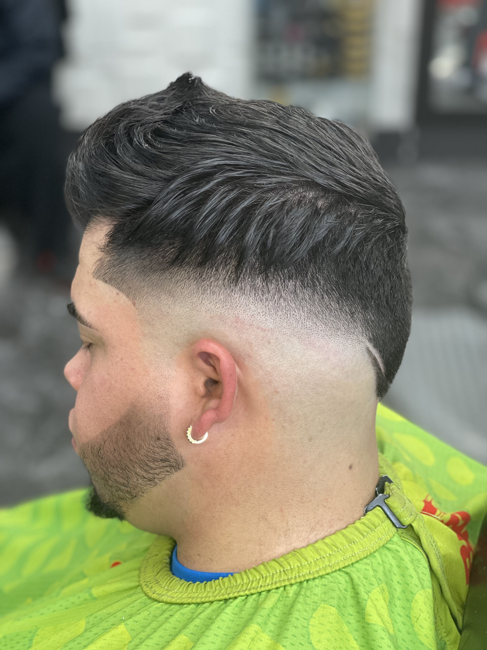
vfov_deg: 30.3
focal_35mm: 64
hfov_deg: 22.9
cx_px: 244
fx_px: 1201
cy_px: 325
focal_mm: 7.5
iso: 160
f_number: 2.2
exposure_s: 1/120
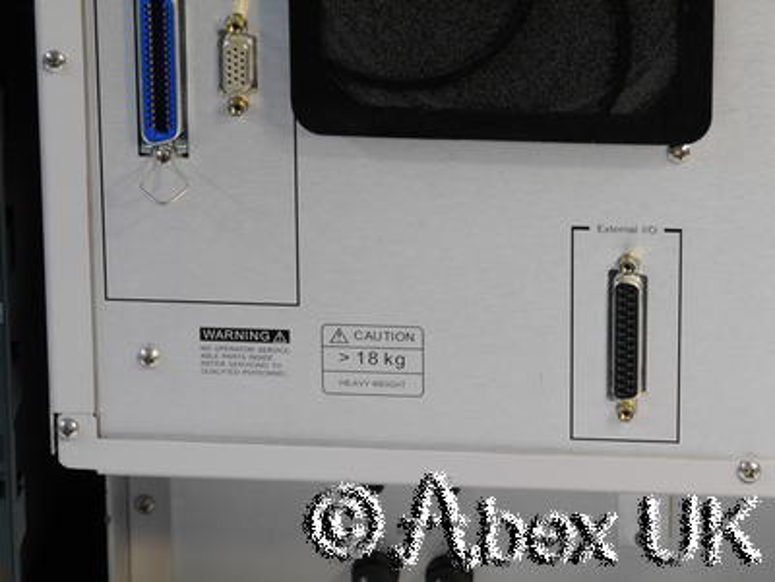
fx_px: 4343
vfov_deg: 7.7
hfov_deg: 10.2
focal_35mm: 194
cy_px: 291
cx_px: 388
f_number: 14
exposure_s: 1/5
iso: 800
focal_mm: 97
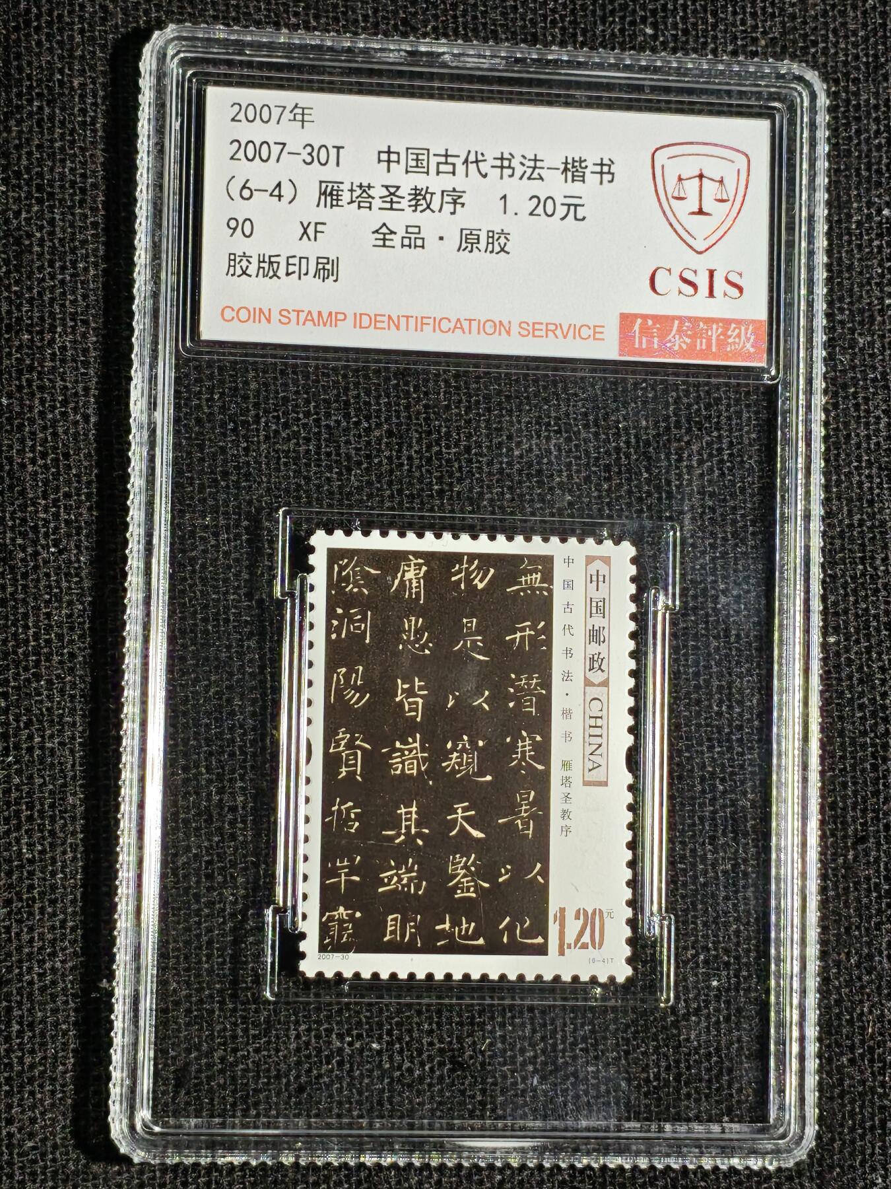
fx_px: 3192
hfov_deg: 15.9
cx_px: 446
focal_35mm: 93
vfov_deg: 21.1
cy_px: 594
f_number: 1.5
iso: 50
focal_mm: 4.94
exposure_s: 1/280
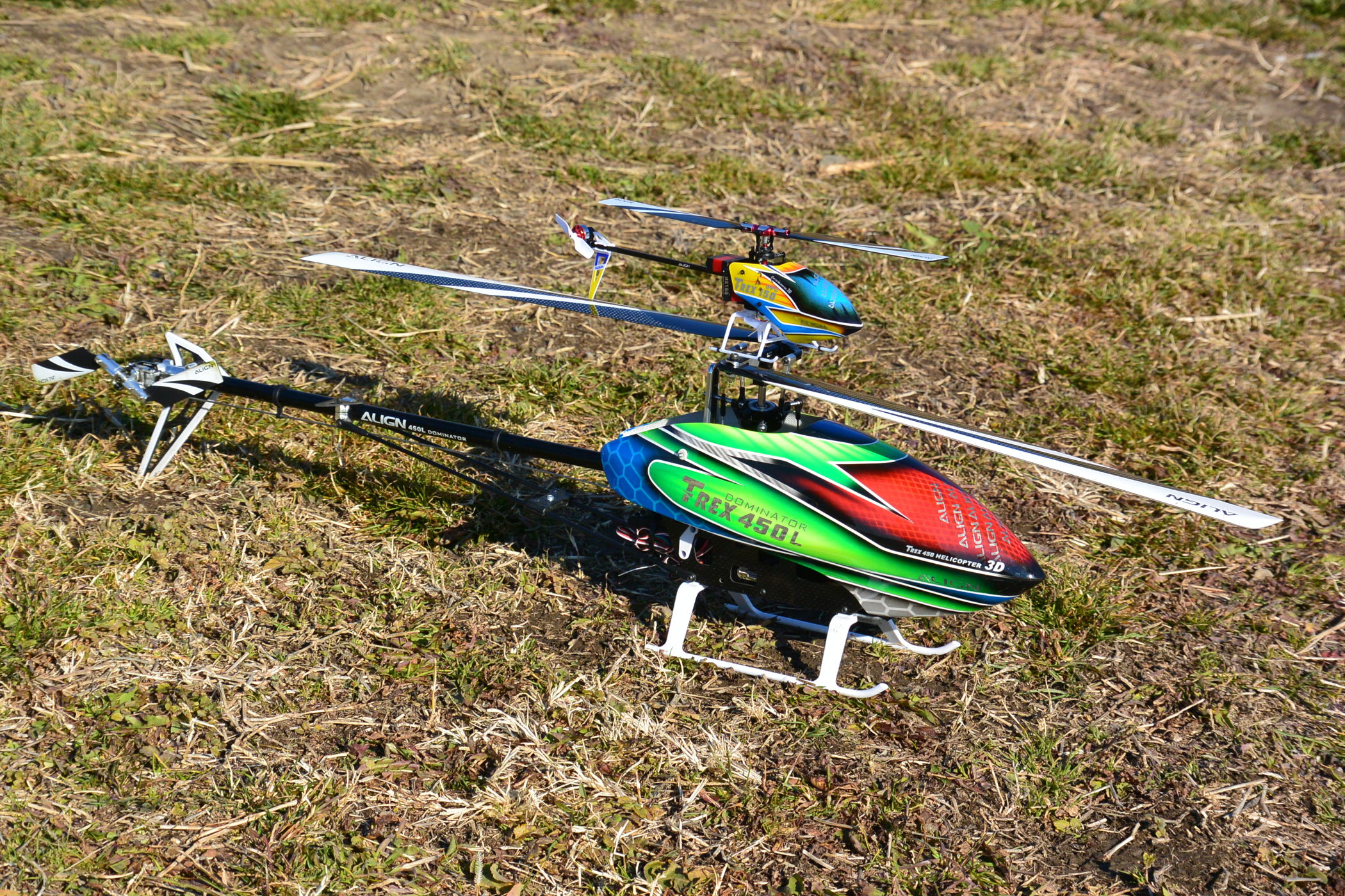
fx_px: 3997
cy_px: 448
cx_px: 672
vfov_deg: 12.8
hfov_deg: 19.1
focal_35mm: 107
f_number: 5
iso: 160
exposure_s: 1/1000
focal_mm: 39.8
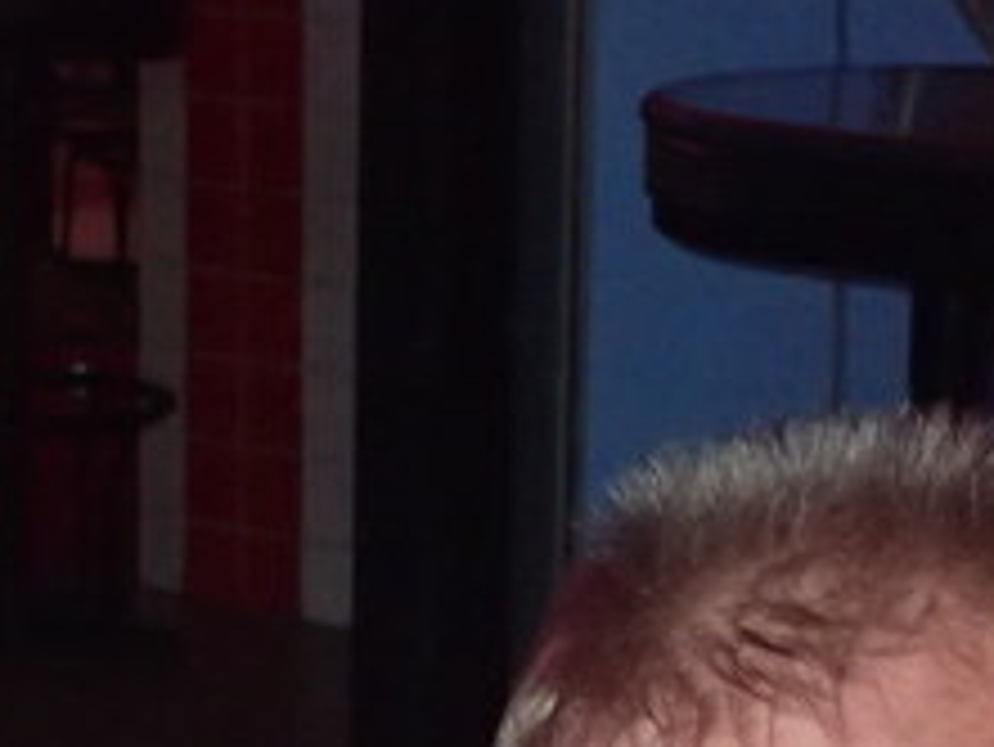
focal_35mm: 192
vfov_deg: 7.6
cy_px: 1044
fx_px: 5516
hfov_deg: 10.3
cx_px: 337
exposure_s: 1/50
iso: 800
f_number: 3.4
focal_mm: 9.61
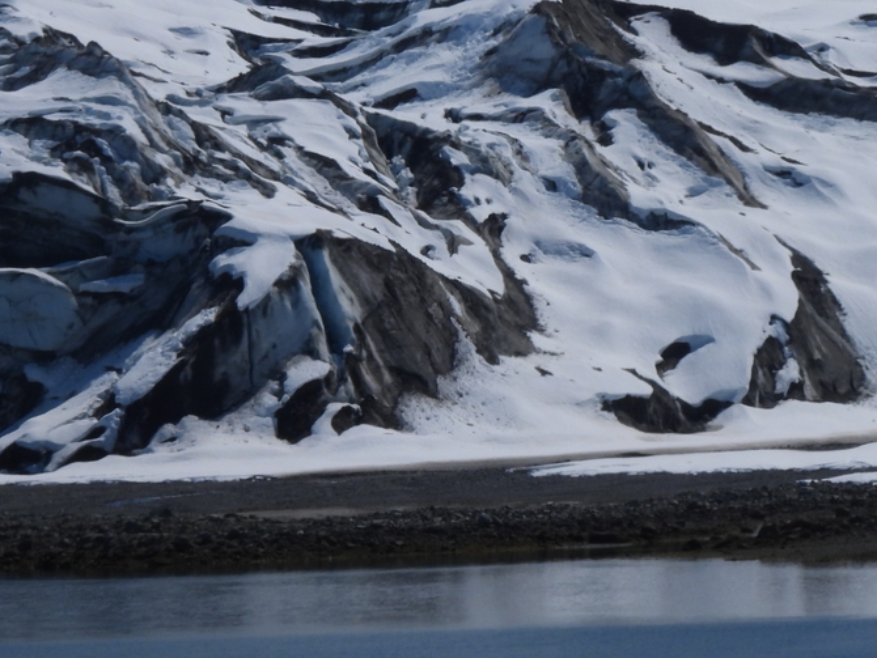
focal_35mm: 573
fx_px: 14522
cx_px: 793
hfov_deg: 3.5
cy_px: 69
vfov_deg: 2.6
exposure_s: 1/1600
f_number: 7.1
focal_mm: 53.5
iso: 100
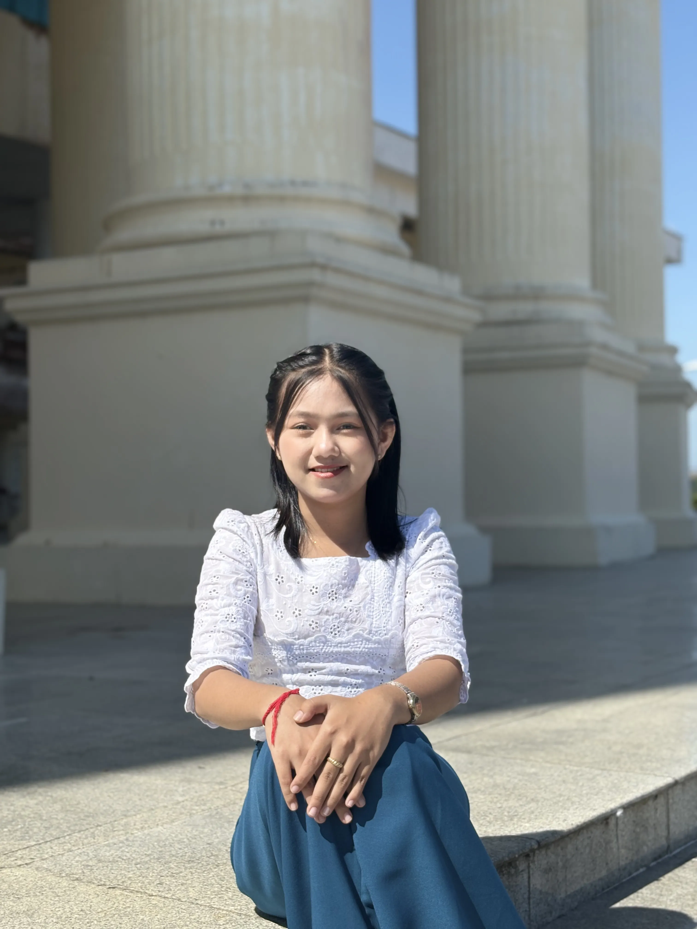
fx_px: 1396
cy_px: 464
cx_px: 348
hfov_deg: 28.0
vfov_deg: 36.8
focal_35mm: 52
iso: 40
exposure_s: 1/4065
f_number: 1.6
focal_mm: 5.96
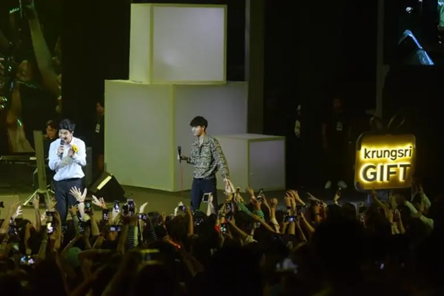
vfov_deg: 13.0
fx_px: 1295
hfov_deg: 19.5
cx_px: 222
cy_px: 148
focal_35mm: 105
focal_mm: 105
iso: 2000
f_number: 4
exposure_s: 1/400
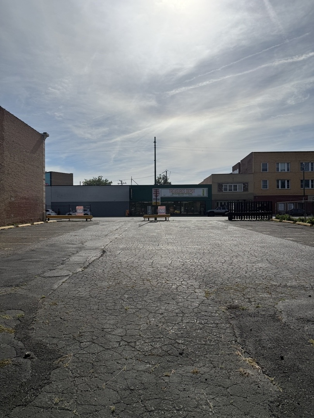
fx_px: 290
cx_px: 157
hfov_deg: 56.8
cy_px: 209
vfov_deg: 71.6
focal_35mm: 24
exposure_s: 1/14286
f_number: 1.78
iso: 64
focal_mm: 6.76
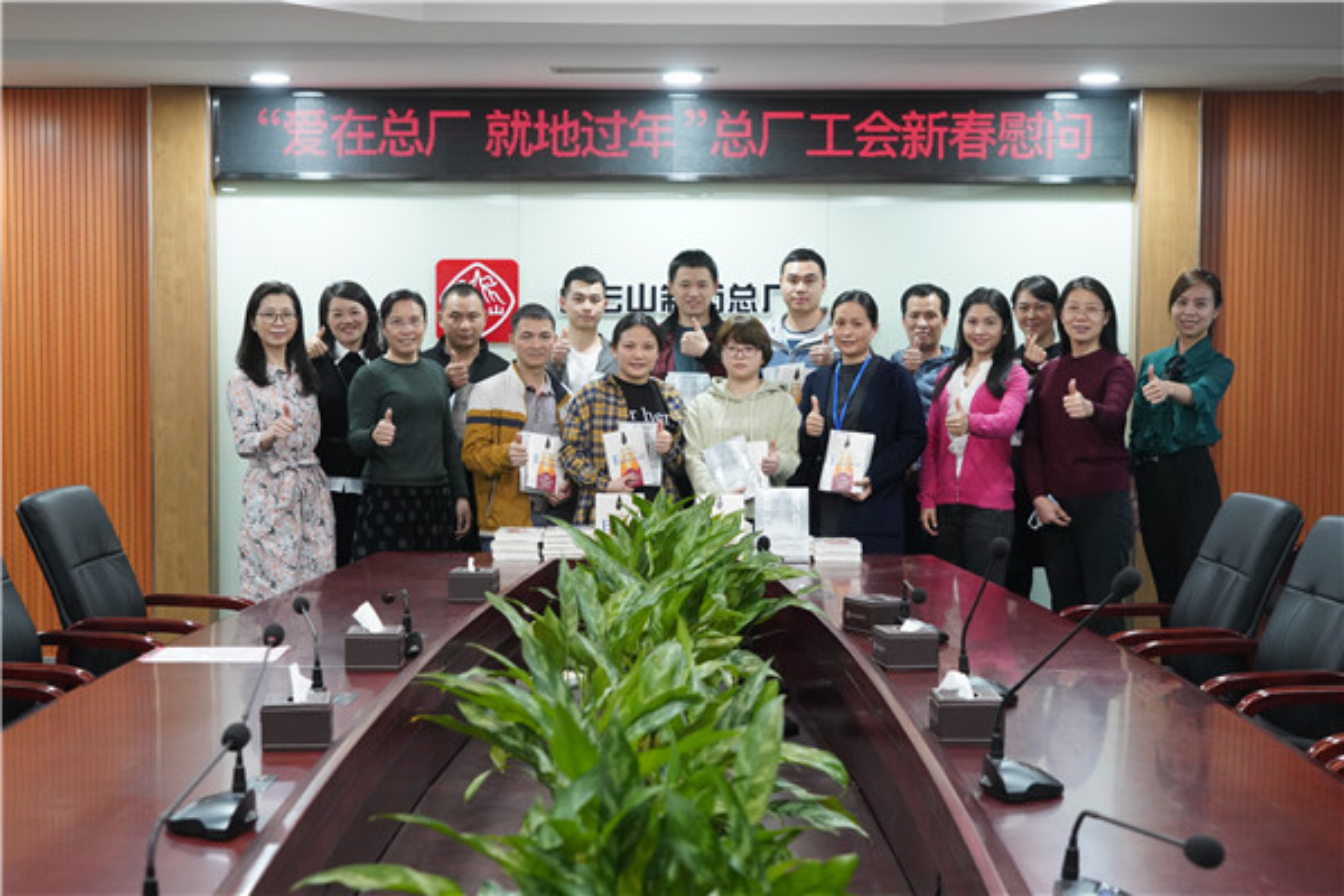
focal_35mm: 53
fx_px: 1979
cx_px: 672
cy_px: 448
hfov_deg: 37.5
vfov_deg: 25.5
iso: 5000
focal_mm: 53
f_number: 6.3
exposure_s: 1/60
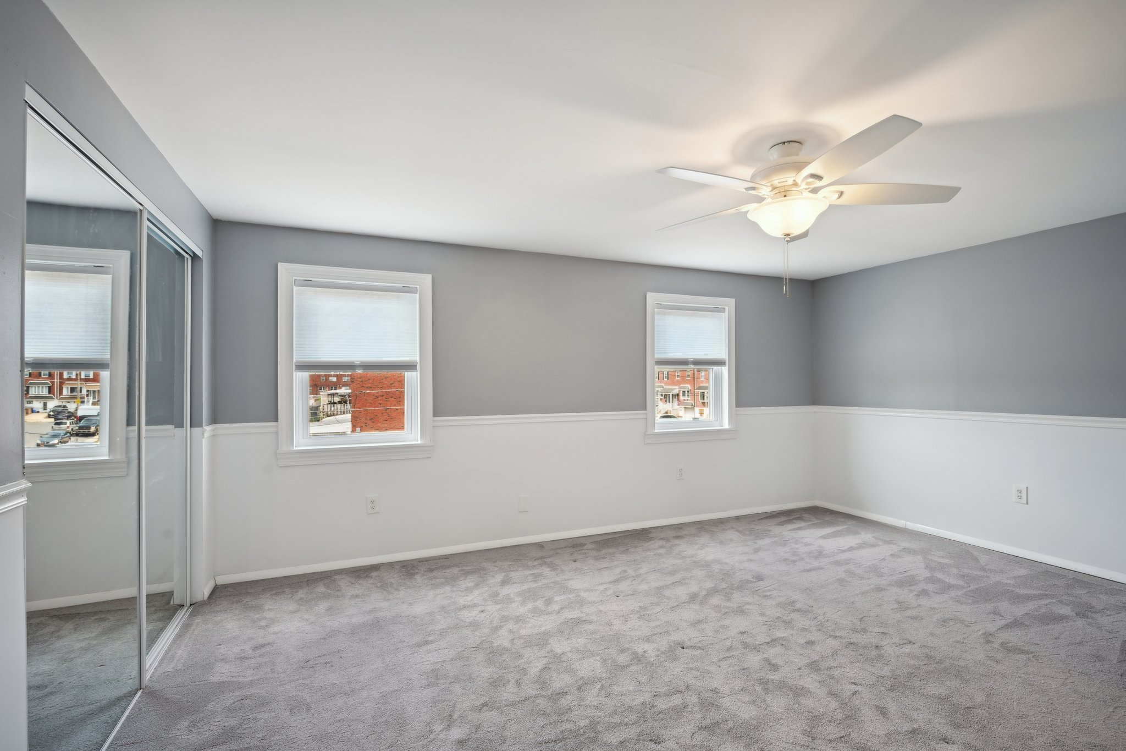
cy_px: 376
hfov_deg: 96.7
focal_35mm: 16
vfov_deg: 73.7
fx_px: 500
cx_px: 563
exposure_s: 1/15
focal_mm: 16
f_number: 8
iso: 400
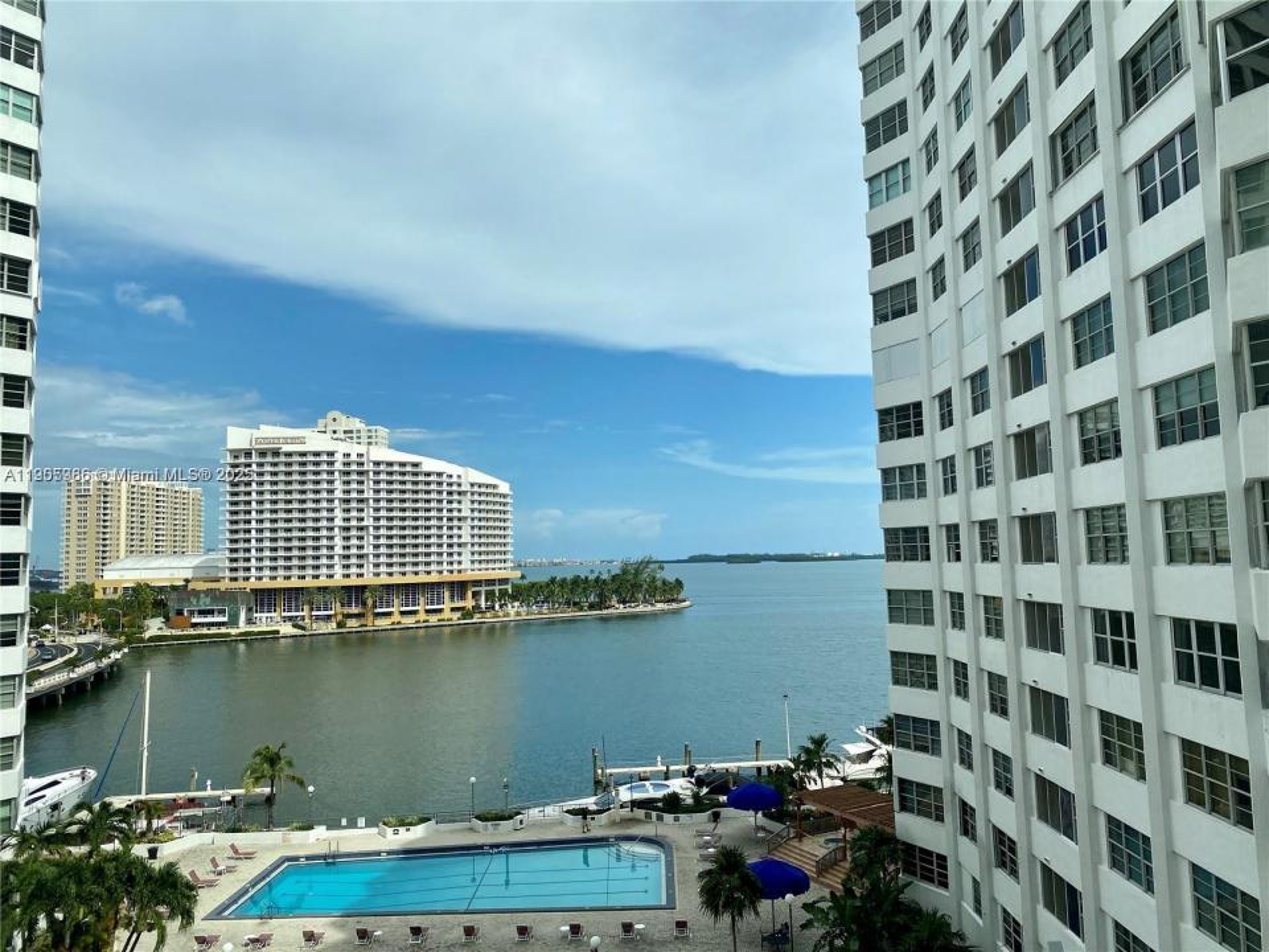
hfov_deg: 67.3
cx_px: 634
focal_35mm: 26
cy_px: 476
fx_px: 953
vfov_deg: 53.1
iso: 32
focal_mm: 4.25
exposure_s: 1/2890
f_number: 1.8
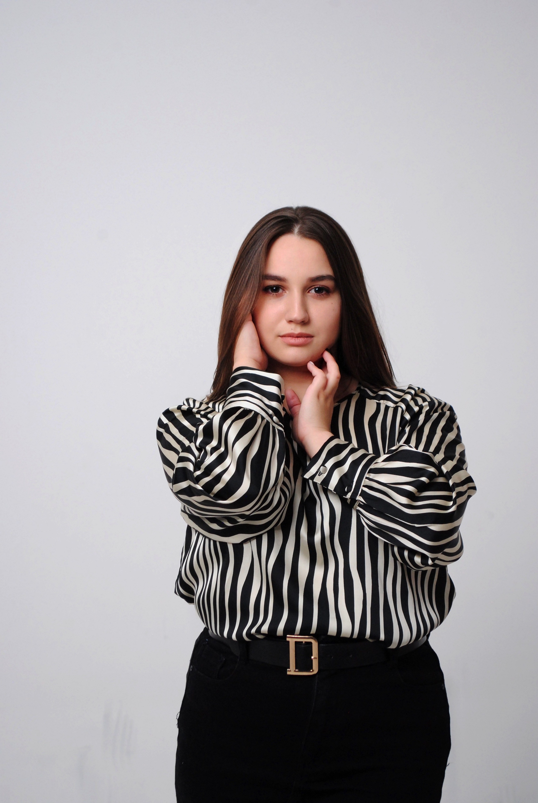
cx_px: 269
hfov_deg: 16.6
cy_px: 402
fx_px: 1844
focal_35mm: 82
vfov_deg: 24.6
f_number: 6.3
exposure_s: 1/80
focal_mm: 55
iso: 800
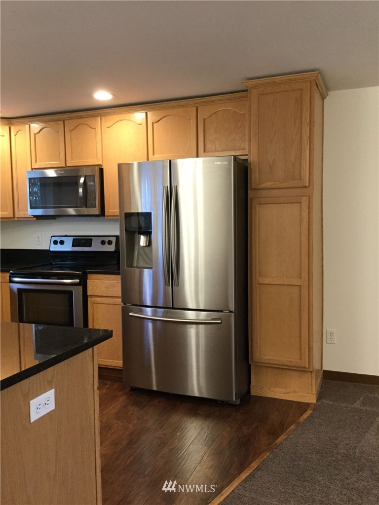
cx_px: 190
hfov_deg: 45.4
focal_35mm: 31
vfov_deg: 58.4
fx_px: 453
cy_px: 252
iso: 125
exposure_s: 1/30
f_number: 2.4
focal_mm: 3.3
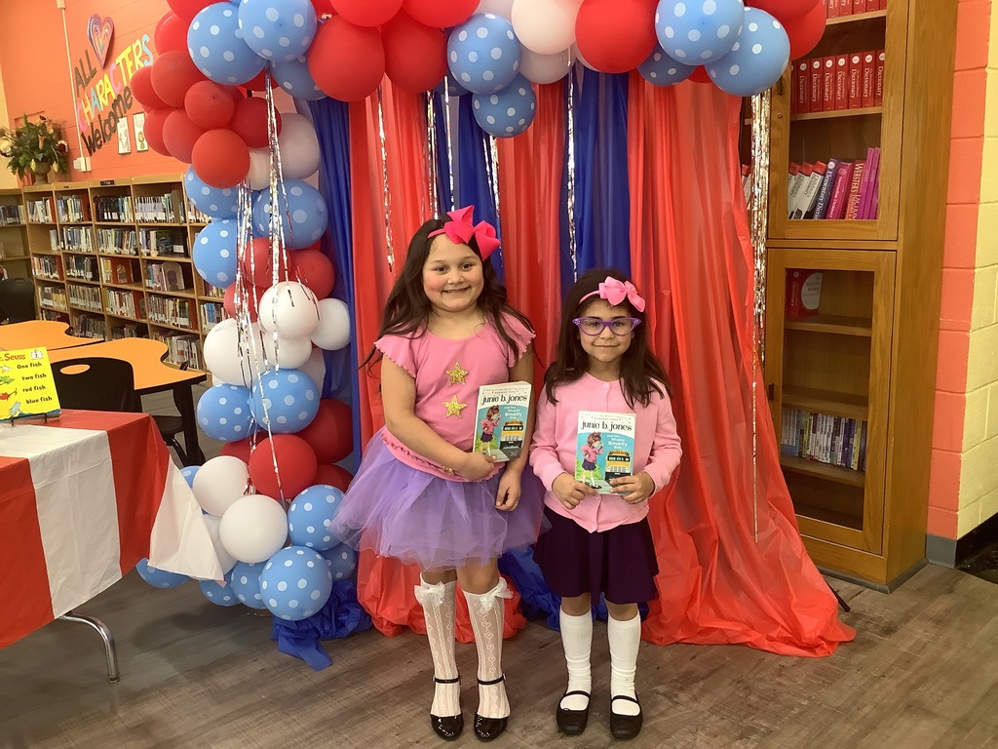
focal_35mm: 31
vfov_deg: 45.4
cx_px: 499
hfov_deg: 58.4
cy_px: 374
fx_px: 894
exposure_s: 1/50
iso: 160
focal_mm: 3.3
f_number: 2.4
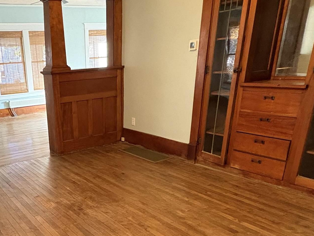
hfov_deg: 51.1
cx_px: 70
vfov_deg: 40.3
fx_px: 308
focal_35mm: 34
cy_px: 185
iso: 640
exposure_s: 1/60
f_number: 2.2
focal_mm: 2.22
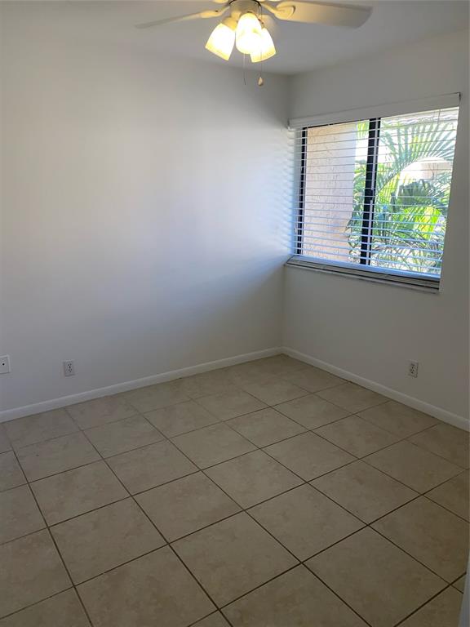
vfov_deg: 67.3
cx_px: 235
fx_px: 471
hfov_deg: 53.1
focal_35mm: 26
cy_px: 314
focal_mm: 4.25
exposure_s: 1/120
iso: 40
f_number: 1.8
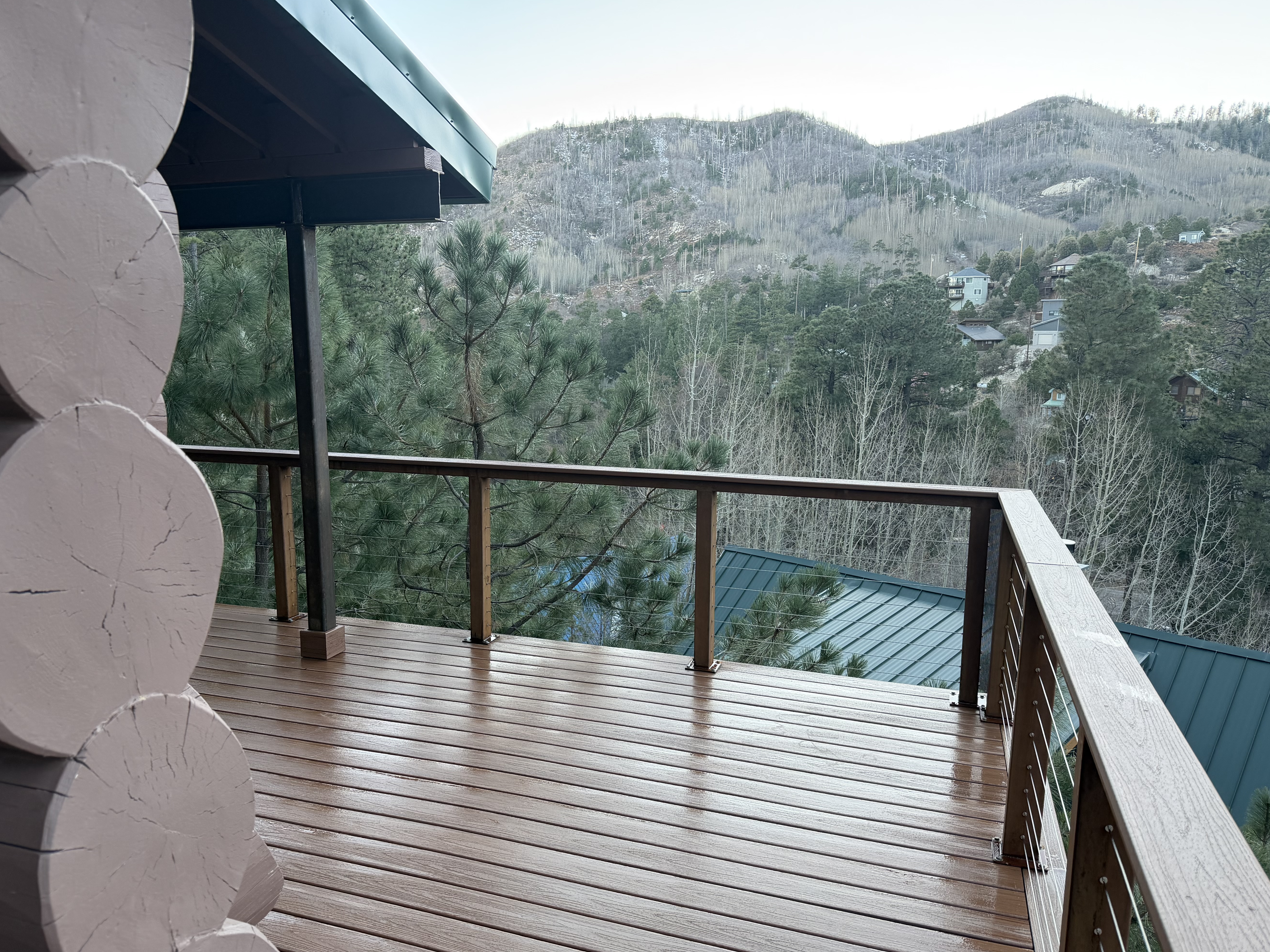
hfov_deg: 67.2
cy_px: 501
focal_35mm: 26
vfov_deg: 53.0
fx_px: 954
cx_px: 593
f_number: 1.78
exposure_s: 1/121
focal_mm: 6.76
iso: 80
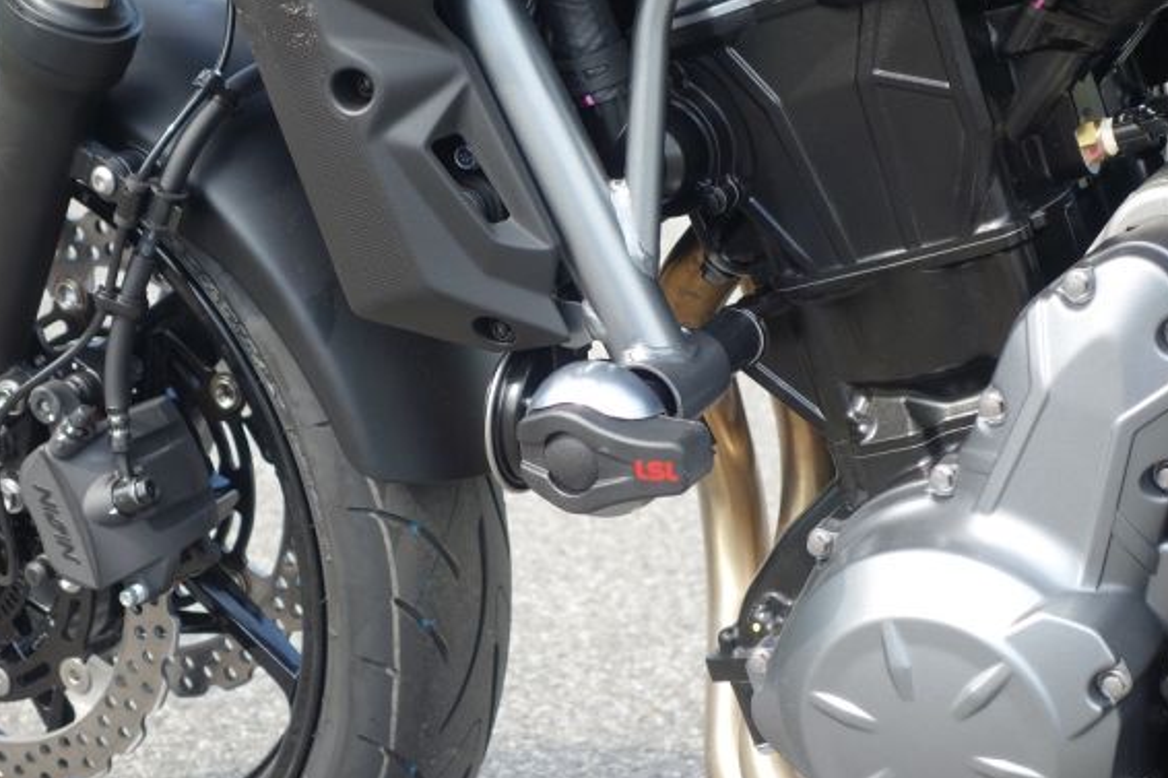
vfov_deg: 15.5
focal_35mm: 88
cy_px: 371
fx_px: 2854
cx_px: 607
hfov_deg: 23.1
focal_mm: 30.81
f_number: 5
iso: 125
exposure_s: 1/100
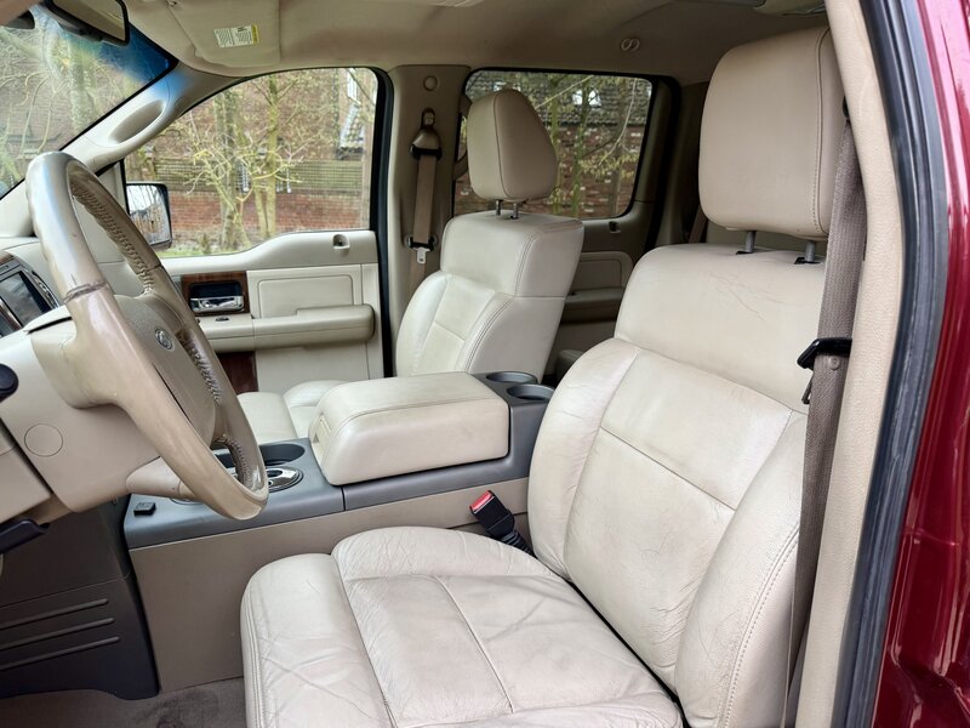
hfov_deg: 71.6
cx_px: 485
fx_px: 673
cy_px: 364
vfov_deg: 56.8
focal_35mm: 24
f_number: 1.78
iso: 100
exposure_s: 1/121
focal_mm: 6.76
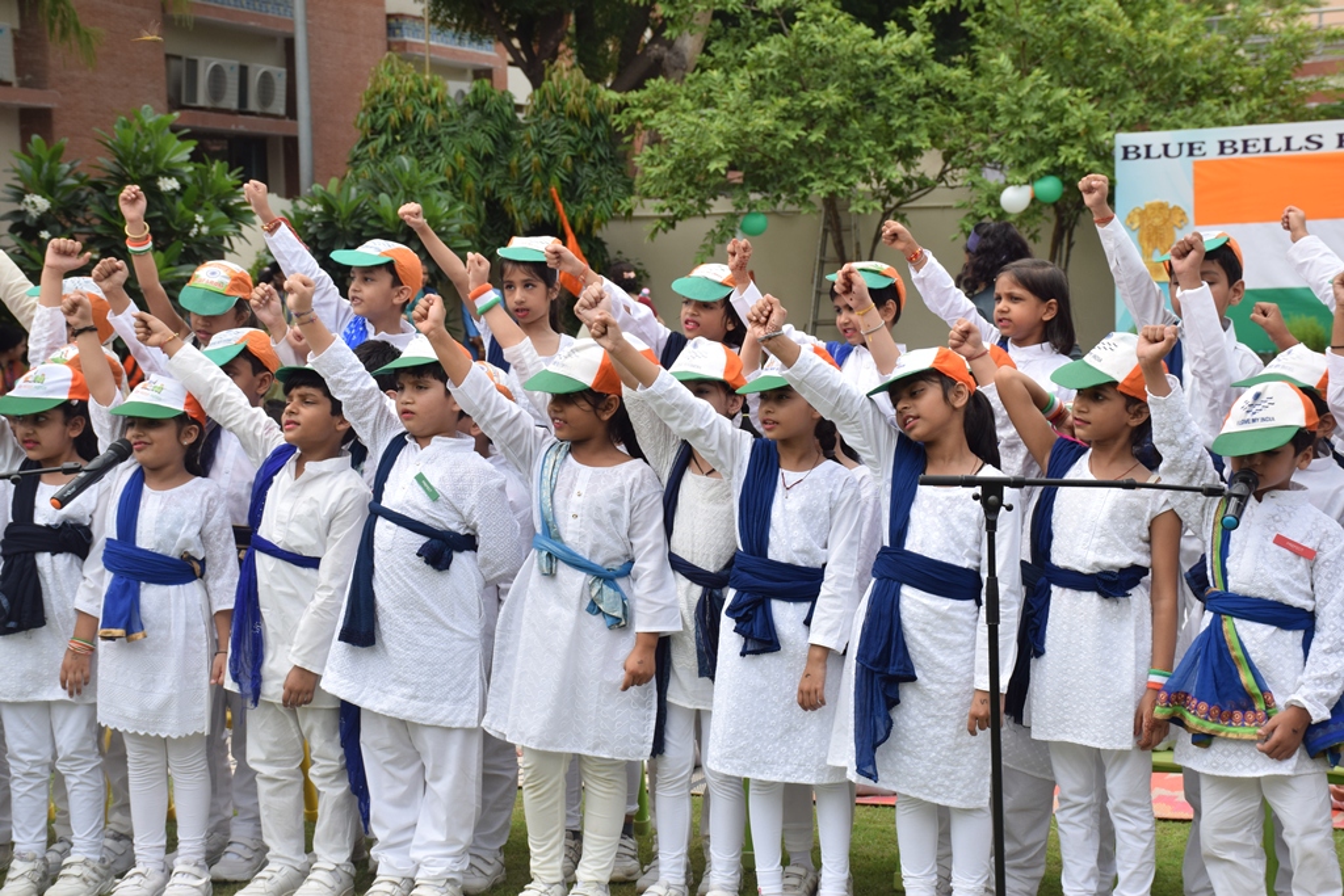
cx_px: 672
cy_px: 448
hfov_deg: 27.0
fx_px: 2800
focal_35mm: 75
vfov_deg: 18.2
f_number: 8
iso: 200
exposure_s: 1/320
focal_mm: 50
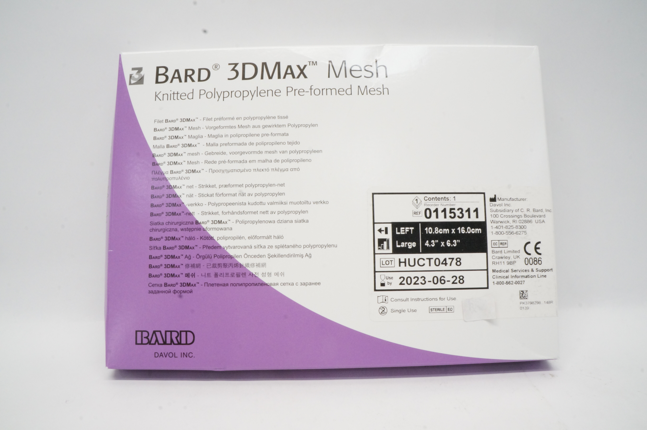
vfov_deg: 47.8
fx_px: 485
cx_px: 324
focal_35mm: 27
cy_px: 215
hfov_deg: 67.4
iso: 1600
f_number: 22
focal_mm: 18
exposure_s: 1/13
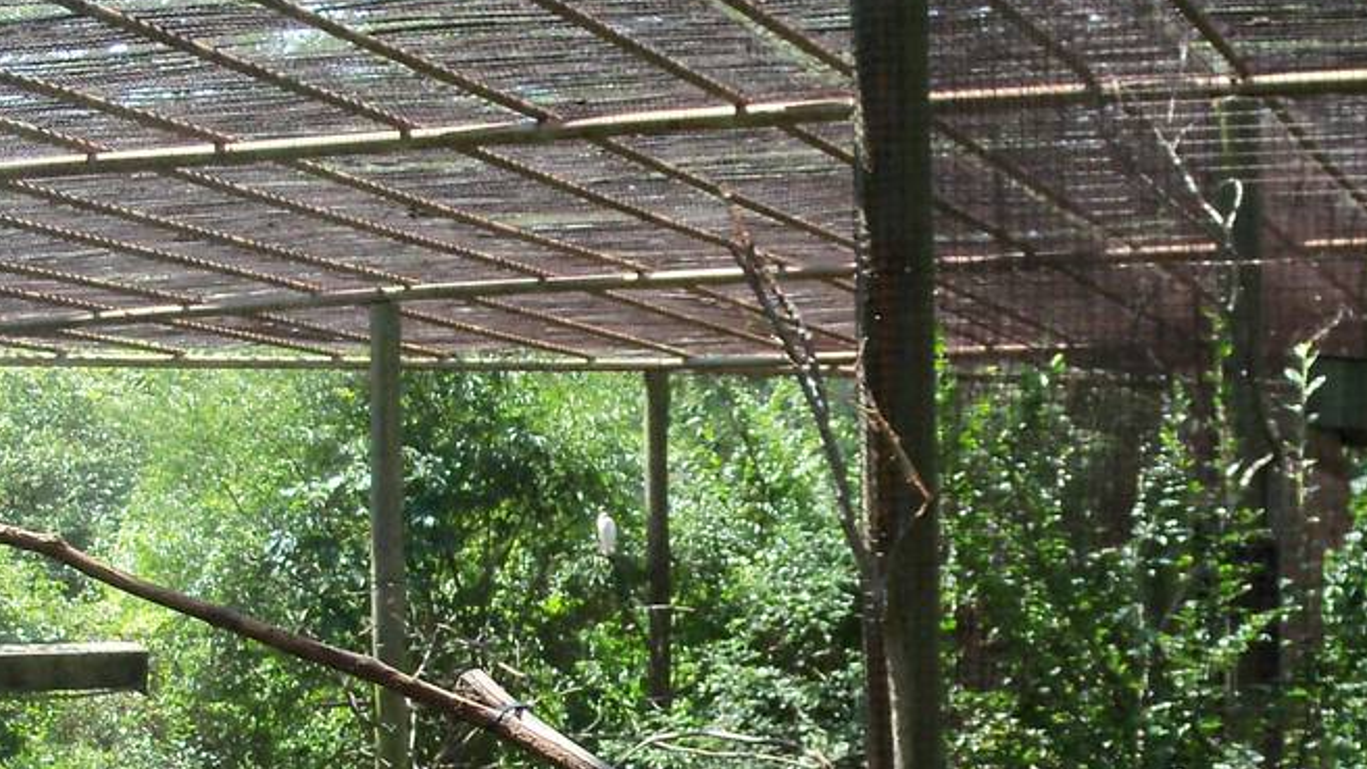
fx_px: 3371
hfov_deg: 22.9
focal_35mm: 93
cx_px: 854
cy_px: 890
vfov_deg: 12.7
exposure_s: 1/250
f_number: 3
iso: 80
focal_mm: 6.3
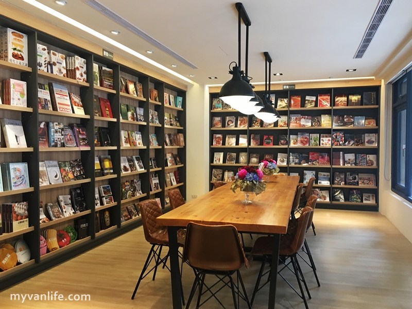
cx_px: 206
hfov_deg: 61.7
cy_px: 154
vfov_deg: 48.2
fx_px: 345
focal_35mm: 29
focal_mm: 4.15
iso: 100
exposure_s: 1/30
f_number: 2.2
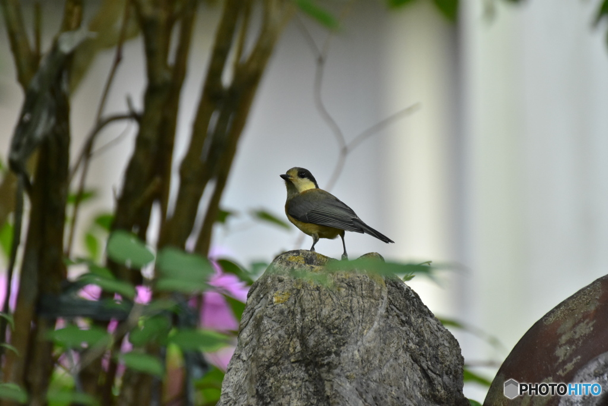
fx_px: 7601
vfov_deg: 3.1
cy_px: 203
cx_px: 304
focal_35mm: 450
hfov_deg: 4.6
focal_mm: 300
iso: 1600
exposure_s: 1/100
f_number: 5.6
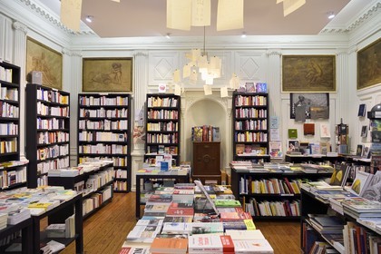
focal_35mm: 24
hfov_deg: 73.7
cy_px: 127
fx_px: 254
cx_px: 190
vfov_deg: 53.1
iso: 200
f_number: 5.6
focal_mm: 24
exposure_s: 1/10
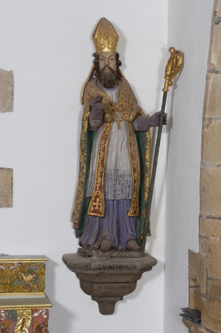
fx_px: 900
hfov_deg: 14.0
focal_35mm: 98
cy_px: 166
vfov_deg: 20.9
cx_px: 110
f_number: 20
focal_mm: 65
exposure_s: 1/50
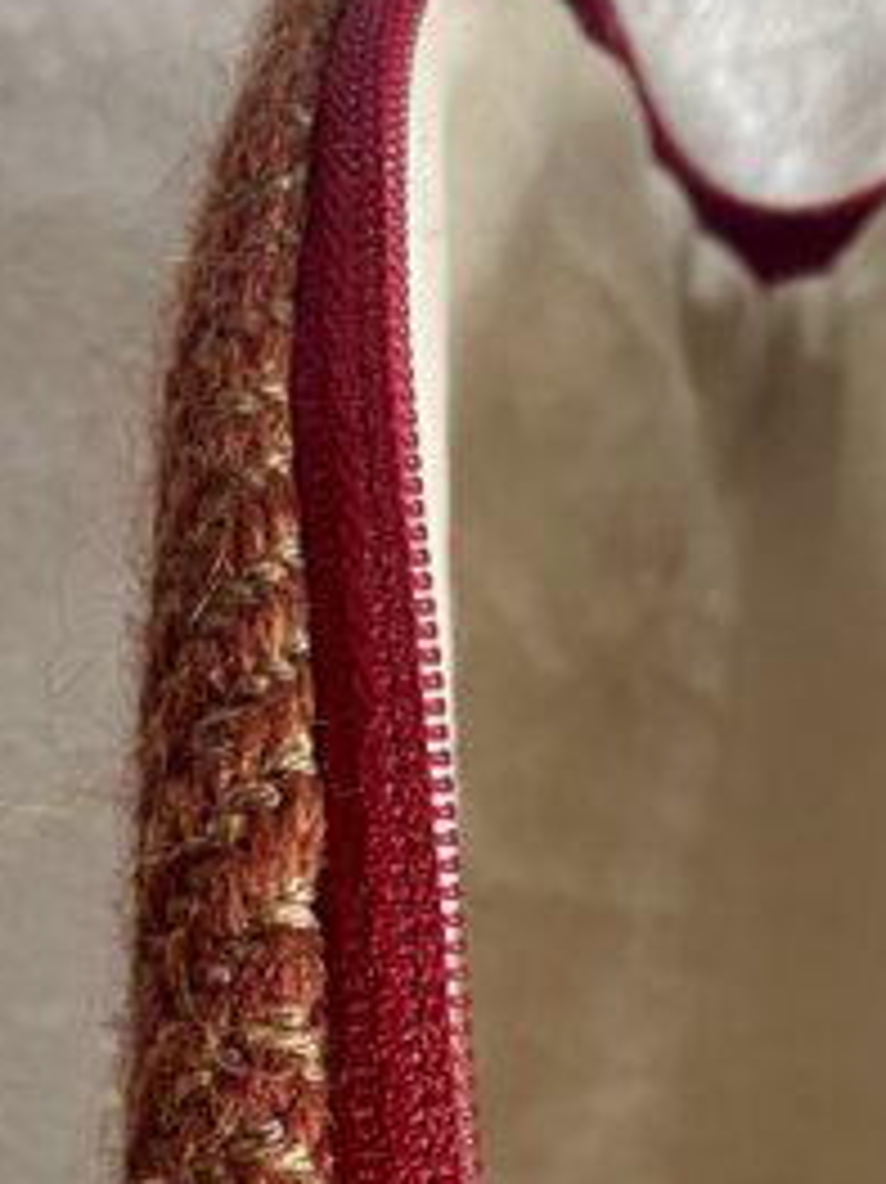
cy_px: 1238
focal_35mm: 79
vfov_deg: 23.5
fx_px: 2698
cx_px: 742
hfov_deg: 18.4
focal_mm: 4.2
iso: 125
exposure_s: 1/92
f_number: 1.6
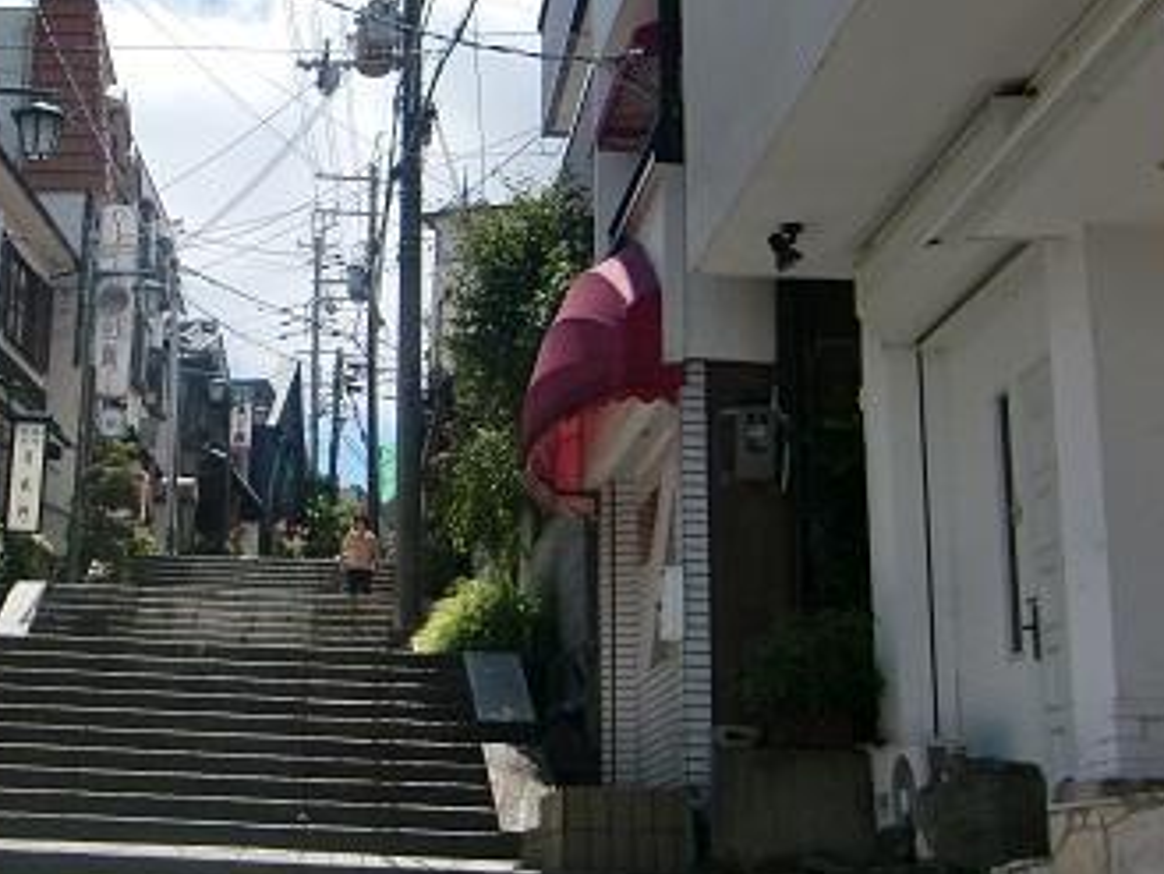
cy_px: 264
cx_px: 237
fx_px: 2186
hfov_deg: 29.2
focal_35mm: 65
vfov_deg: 22.5
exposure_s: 1/250
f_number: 8
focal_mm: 6.9
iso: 64
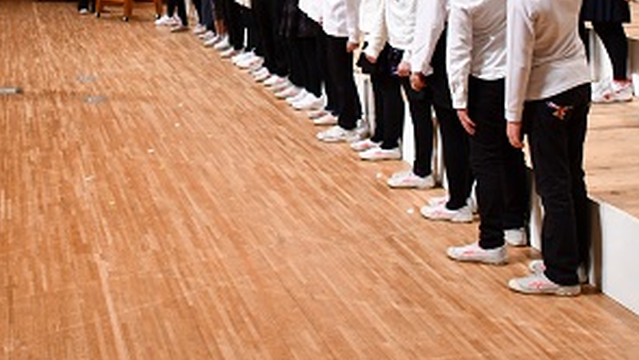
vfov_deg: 15.6
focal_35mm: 75
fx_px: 1271
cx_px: 195
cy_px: -59
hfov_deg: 28.0
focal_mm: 22
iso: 900
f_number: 3.8
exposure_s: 1/125
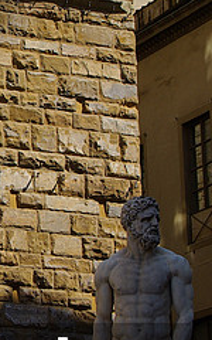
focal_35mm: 230
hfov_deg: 5.6
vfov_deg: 9.1
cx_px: -252
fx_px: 2123
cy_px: 191
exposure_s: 1/180
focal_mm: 45
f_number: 8
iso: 100
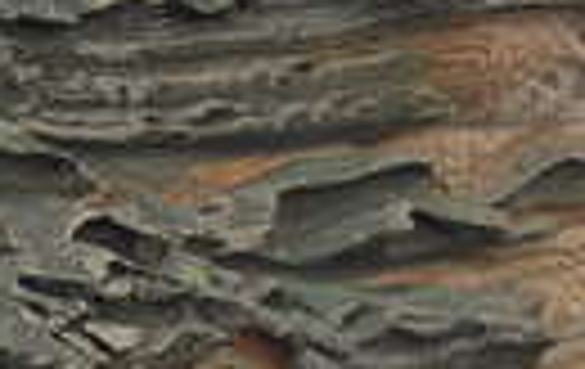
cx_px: -18
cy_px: 947
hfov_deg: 9.8
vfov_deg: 6.0
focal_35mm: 211
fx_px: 3370
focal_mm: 25
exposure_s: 1/60
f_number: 4
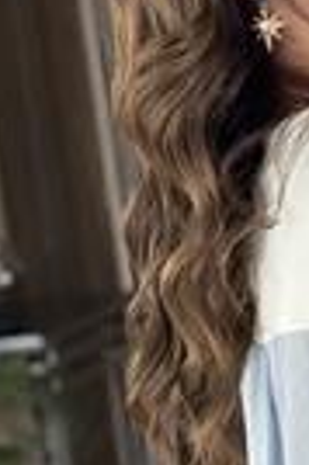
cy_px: 441
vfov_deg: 10.8
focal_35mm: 189
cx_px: 538
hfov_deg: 7.1
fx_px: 2439
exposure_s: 1/60
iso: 250
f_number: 1.78
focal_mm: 6.86
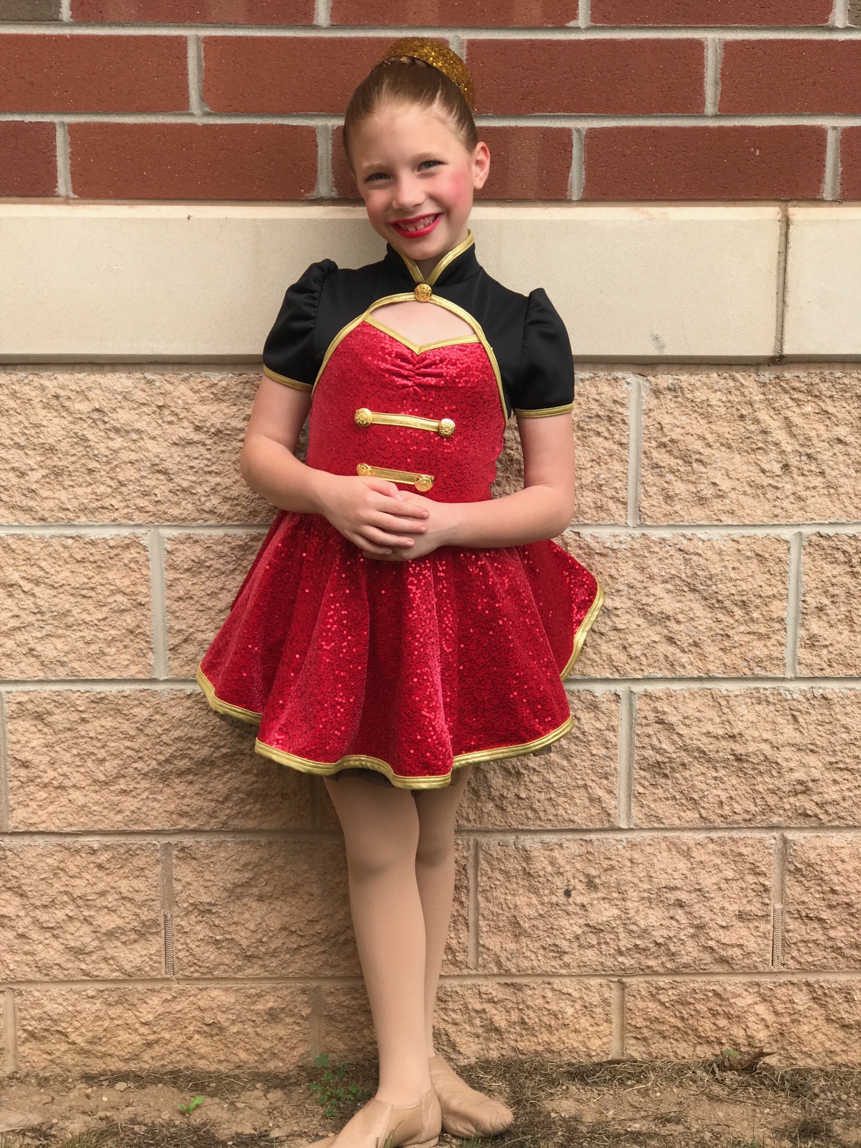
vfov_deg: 33.8
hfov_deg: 25.7
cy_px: 574
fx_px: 1890
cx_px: 430
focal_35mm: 57
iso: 20
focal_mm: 6.6
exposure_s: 1/189
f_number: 2.8
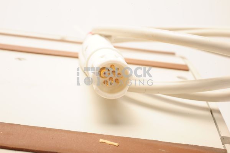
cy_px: 76
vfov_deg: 26.9
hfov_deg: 39.6
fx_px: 319
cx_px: 115
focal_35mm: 50
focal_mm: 50
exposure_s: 1/160
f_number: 18
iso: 320
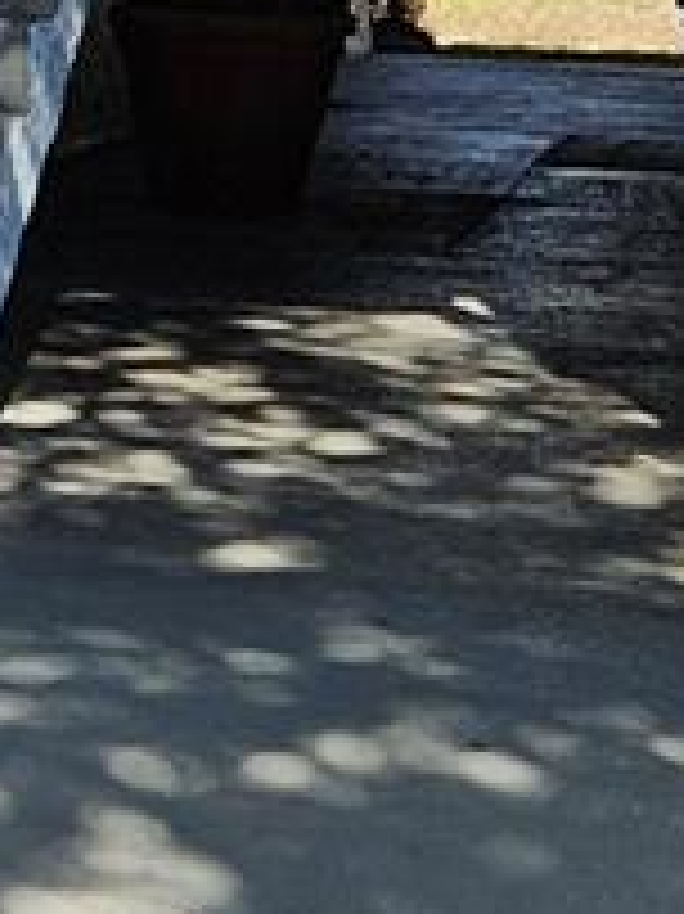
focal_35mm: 174
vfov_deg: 11.2
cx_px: -549
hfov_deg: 8.2
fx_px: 4589
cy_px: -72
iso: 25
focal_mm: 5.4
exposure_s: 1/841
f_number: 1.8
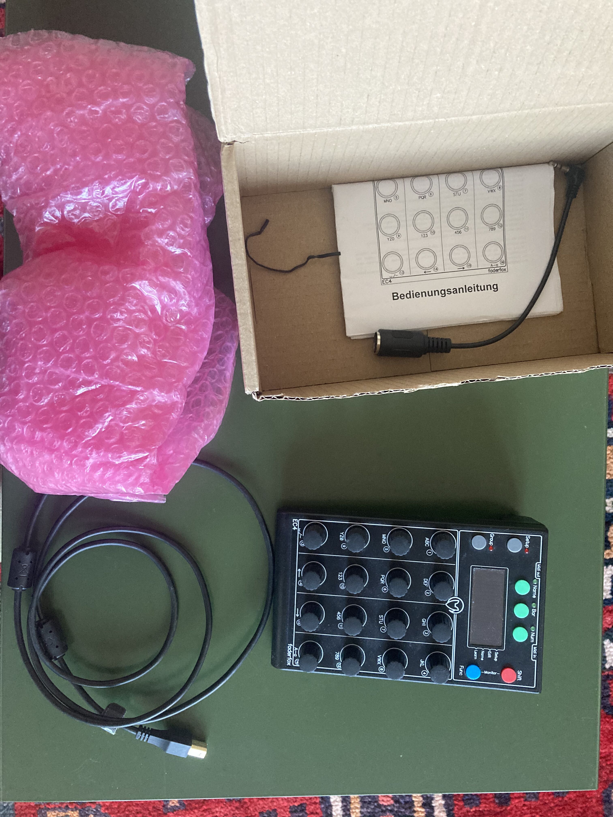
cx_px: 306
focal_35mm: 28
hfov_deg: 49.7
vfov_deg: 63.4
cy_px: 408
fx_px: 661
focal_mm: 3.99
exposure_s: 1/60
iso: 320
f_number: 1.8
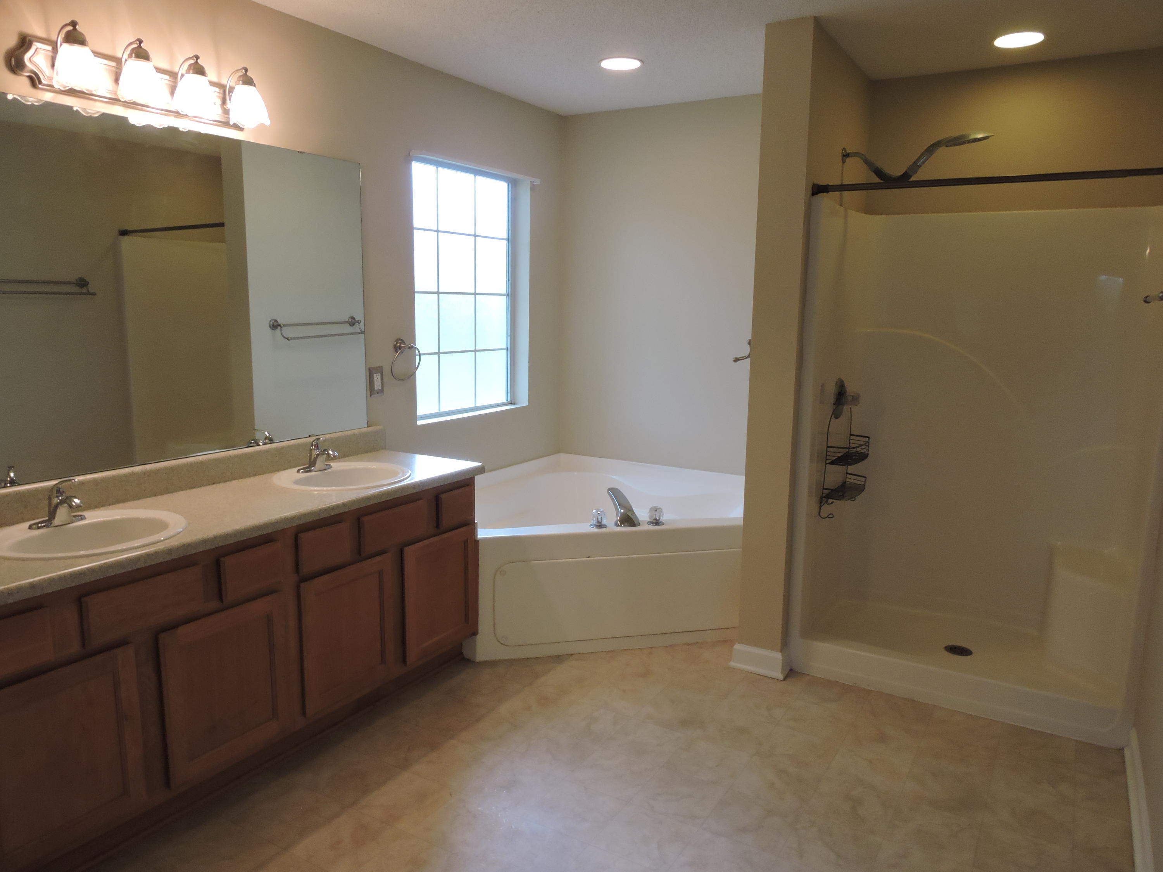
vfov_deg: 56.8
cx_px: 582
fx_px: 806
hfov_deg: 71.6
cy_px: 436
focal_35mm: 24
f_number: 3.3
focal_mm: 4.3
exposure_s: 1/30
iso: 220
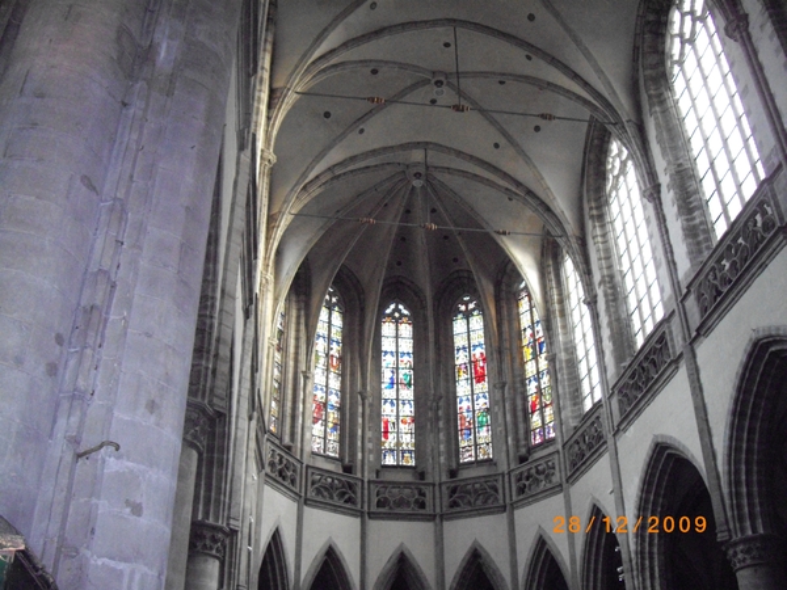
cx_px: 394
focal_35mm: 38
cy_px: 295
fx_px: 864
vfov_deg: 37.7
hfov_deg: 49.0
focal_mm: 7.9
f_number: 2.8
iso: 800
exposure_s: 1/50
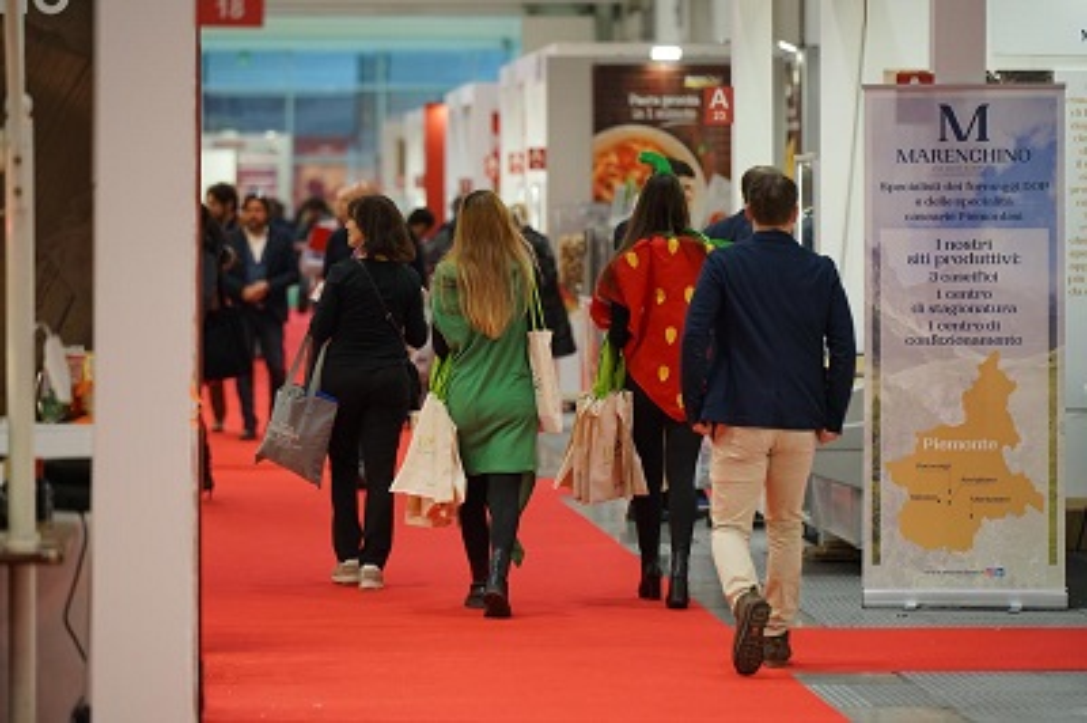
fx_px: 5430
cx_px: 544
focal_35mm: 180
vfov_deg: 7.6
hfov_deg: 11.4
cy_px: 362
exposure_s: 1/200
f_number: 3.5
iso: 1000
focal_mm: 180
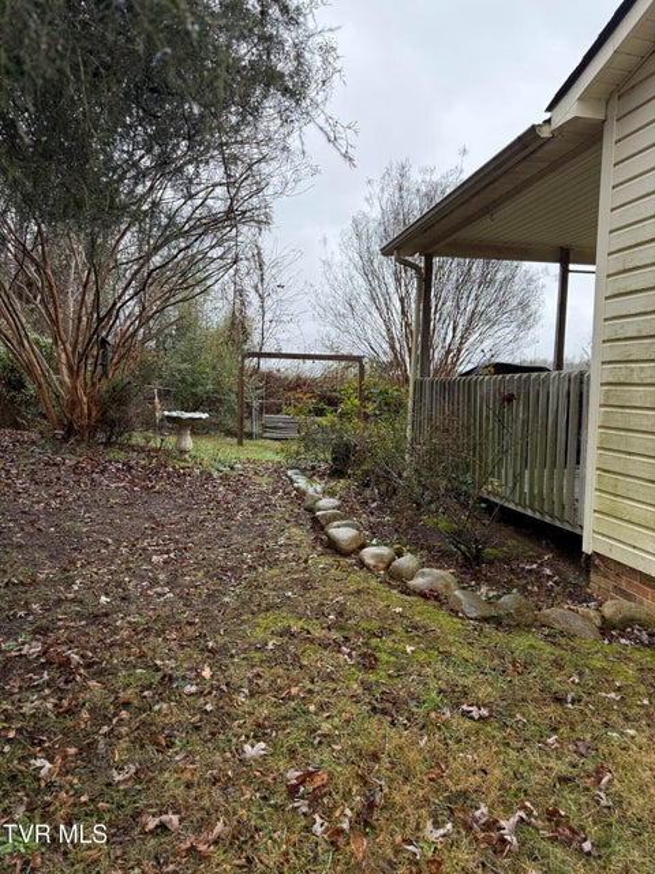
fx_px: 606
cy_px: 437
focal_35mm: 24
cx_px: 328
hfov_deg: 56.8
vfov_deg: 71.6
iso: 100
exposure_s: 1/497
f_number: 1.78
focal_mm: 6.76
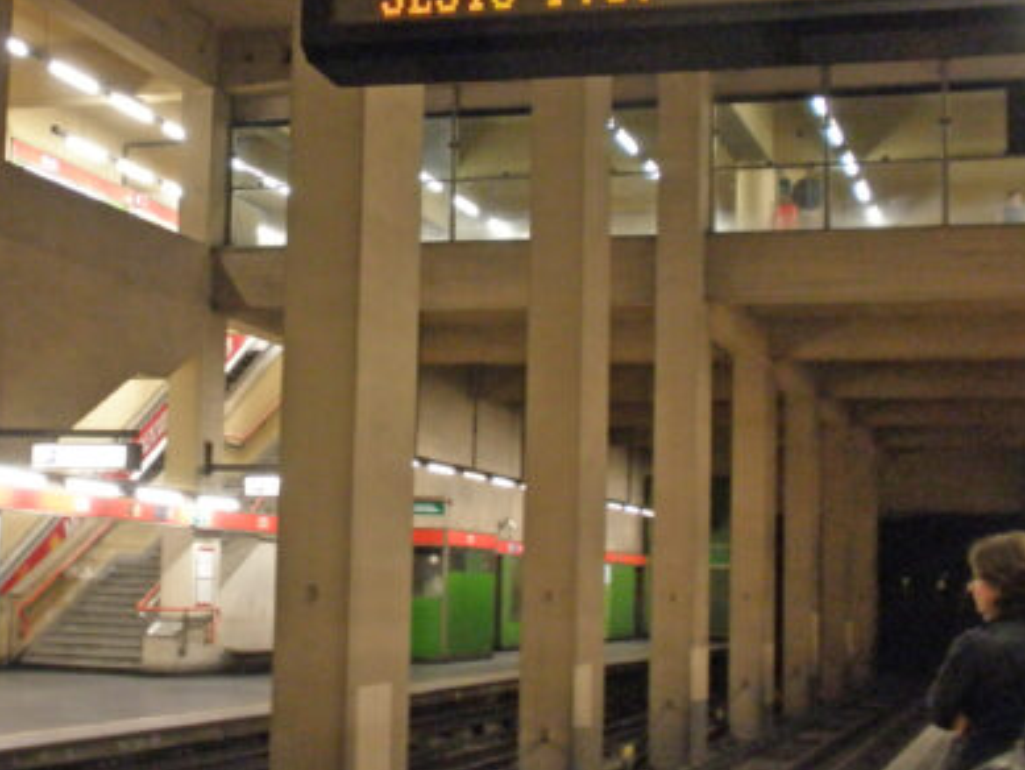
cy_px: 348
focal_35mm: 73
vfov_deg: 20.2
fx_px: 2162
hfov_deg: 26.5
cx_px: 329
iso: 200
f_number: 3.5
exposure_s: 1/8
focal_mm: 6.6
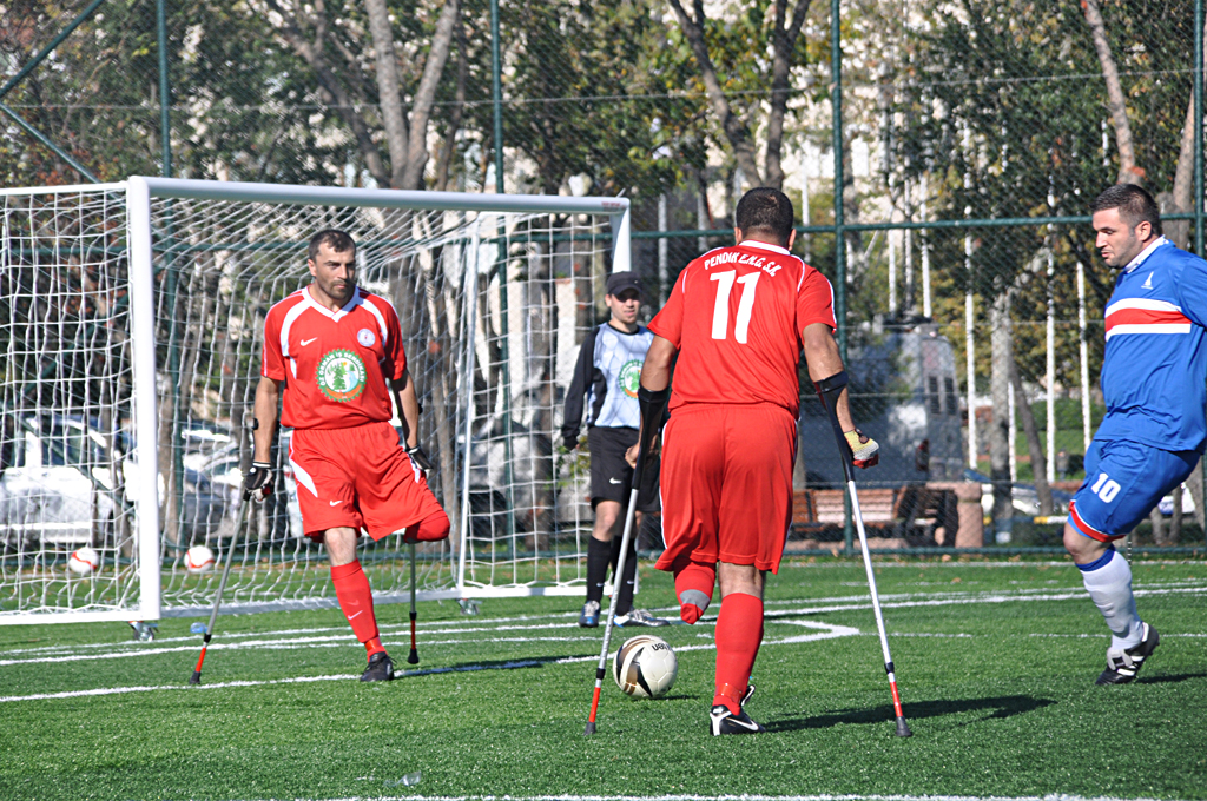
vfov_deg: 4.6
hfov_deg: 6.9
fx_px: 10045
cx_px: 604
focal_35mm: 300
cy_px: 400
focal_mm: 200
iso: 450
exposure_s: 1/1000
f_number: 6.3
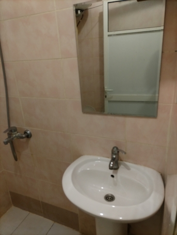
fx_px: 177
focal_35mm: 26
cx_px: 88
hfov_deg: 53.1
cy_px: 118
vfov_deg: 67.3
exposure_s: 1/33.3
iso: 927
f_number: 1.8
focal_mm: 4.7
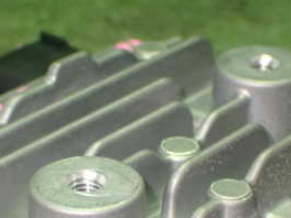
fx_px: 1185
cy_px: 203
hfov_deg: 14.0
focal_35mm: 141
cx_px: 136
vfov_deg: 10.5
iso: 800
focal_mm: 11.09
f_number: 3.6
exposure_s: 1/40
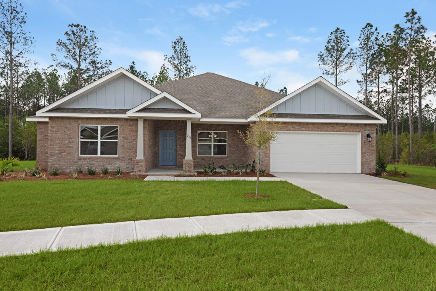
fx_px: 266
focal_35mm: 22
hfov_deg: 78.6
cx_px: 218
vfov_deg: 57.2
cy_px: 146
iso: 200
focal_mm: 22
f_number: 11
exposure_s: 1/125
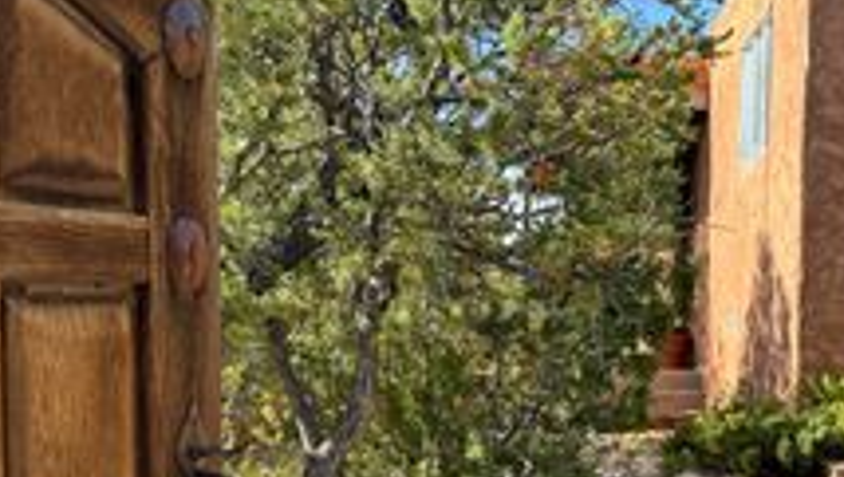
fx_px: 1367
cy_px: 440
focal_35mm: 61
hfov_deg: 34.2
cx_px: 513
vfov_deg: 19.4
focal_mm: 6.76
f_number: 1.78
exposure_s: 1/621
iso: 80
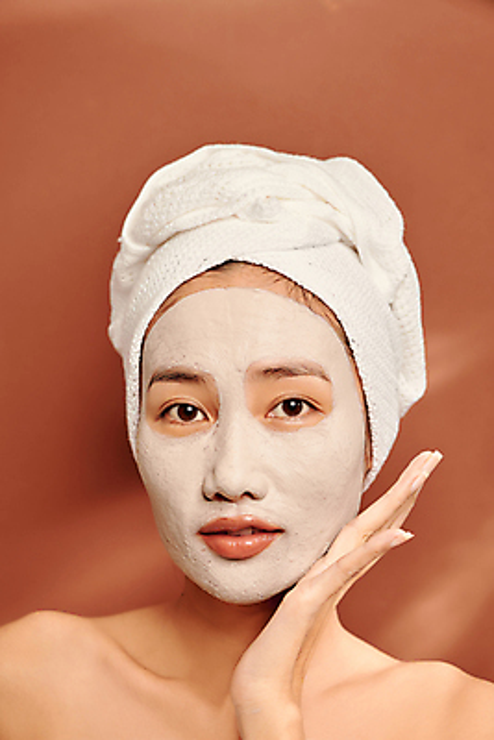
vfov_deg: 19.4
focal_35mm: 105
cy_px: 370
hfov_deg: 13.1
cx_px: 247
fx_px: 2159
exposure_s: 1/160
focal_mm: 105
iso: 100
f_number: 5.6
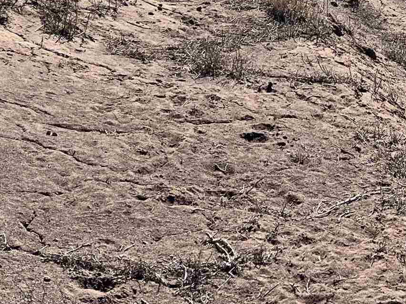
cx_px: 343
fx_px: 1102
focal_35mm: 94
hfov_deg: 20.6
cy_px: -135
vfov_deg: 14.7
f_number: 1.5
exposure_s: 1/9434
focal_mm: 5.7
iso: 50
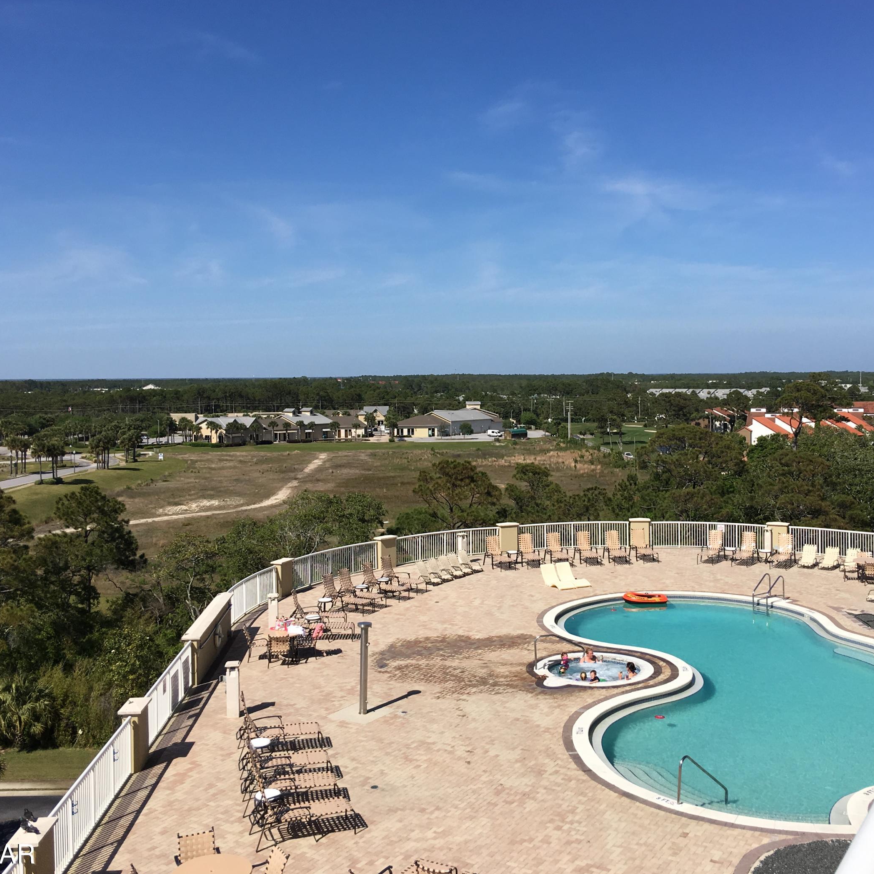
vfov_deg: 44.9
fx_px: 1057
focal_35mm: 37
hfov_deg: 44.8
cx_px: 508
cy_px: 423
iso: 25
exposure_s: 1/2404
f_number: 2.2
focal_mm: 4.15
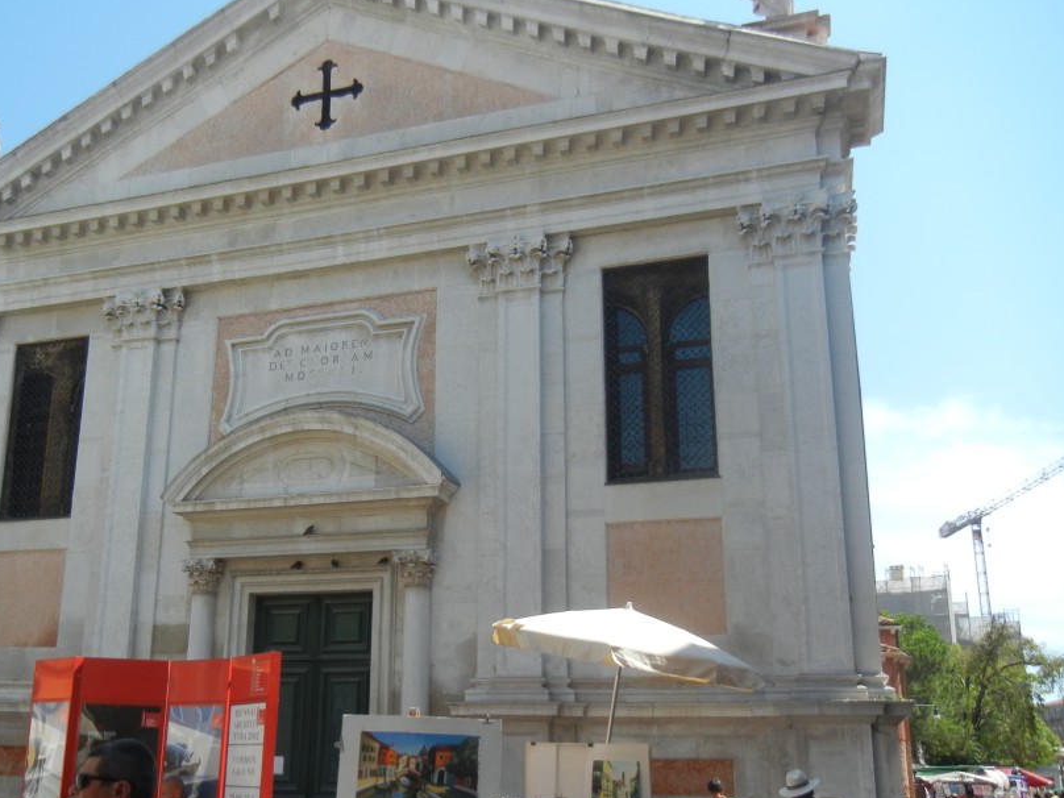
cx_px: 415
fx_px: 1168
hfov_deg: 48.6
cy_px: 477
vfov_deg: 37.6
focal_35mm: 38
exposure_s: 1/250
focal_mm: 5.4
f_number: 7
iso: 160
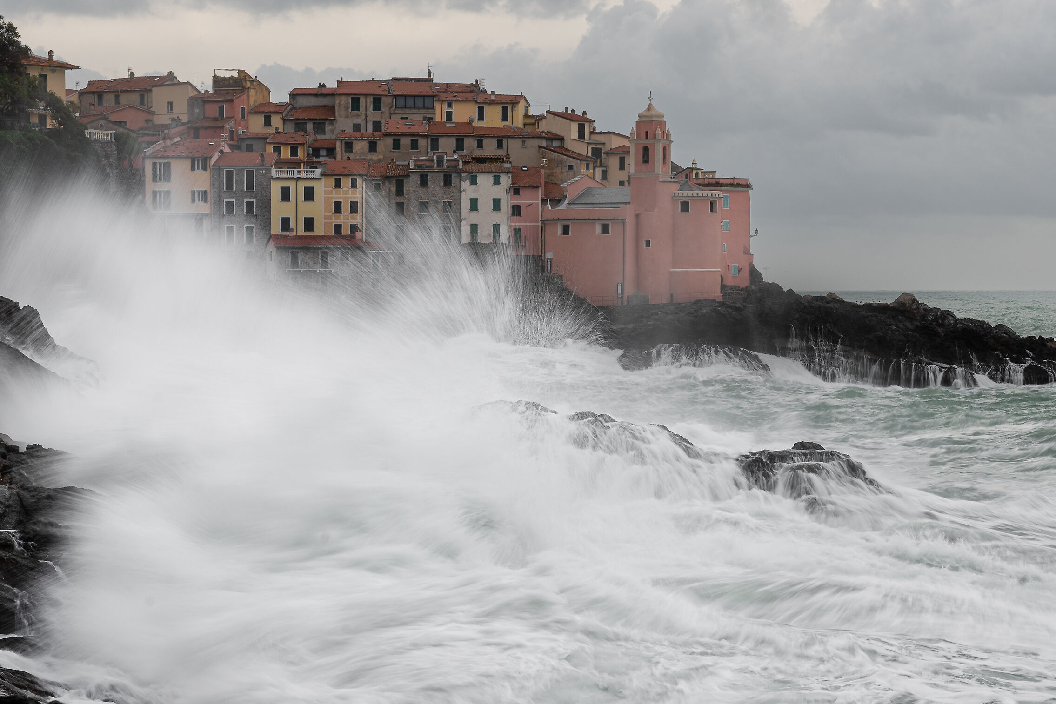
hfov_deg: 18.4
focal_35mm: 111
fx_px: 3256
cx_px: 543
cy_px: 347
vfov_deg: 12.3
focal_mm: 70
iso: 80
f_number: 14
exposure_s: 1/8
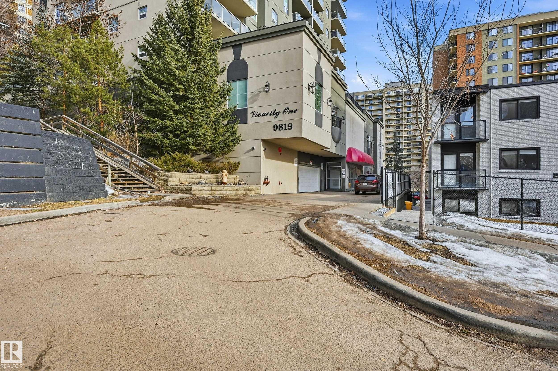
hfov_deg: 86.9
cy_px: 186
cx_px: 279
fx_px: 294
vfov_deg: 64.5
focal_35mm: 19
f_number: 8
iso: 100
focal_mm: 19
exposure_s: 1/640
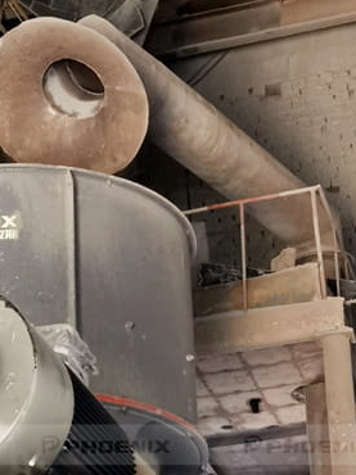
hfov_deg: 12.3
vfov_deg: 16.3
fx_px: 1634
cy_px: 444
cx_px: 6
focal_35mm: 119
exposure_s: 1/50
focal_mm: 5.58
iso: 250
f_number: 1.8
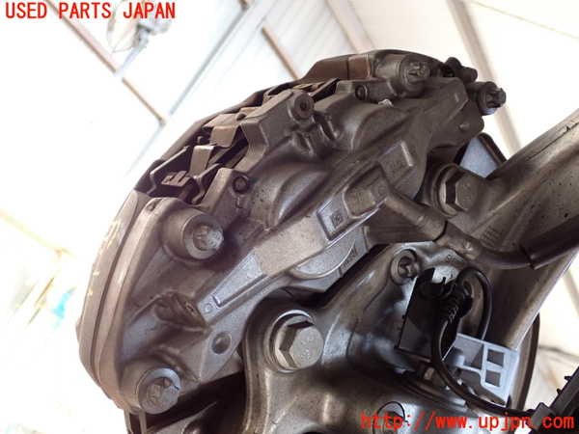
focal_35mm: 41
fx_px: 686
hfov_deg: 45.8
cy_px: 217
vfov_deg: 35.1
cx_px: 290
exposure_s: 1/125
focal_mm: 7.31
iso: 400
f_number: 2.8
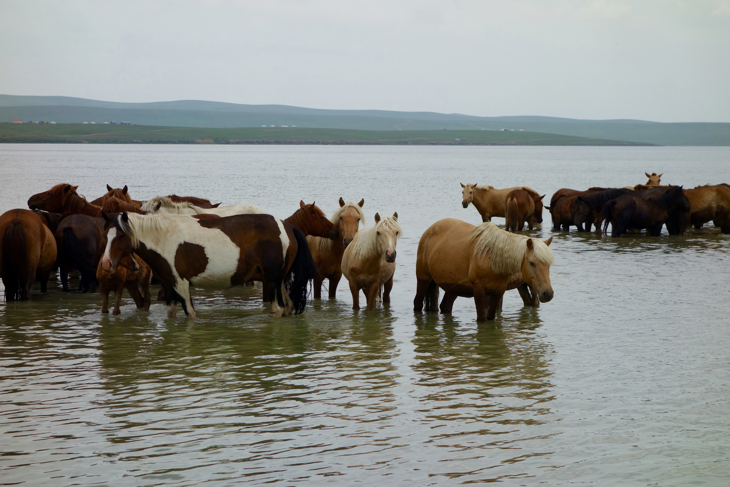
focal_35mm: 100
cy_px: 244
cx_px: 365
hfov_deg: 20.4
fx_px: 2028
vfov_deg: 13.7
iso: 125
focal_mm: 37.1
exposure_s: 1/800
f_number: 5.6
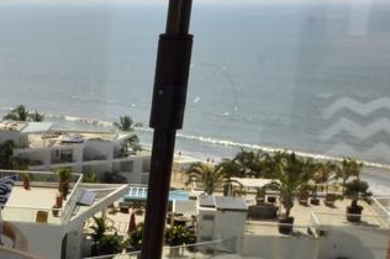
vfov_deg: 13.6
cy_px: 288
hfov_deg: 18.4
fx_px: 1061
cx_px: -197
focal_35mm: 98
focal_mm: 20
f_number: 18
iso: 100
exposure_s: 1/160
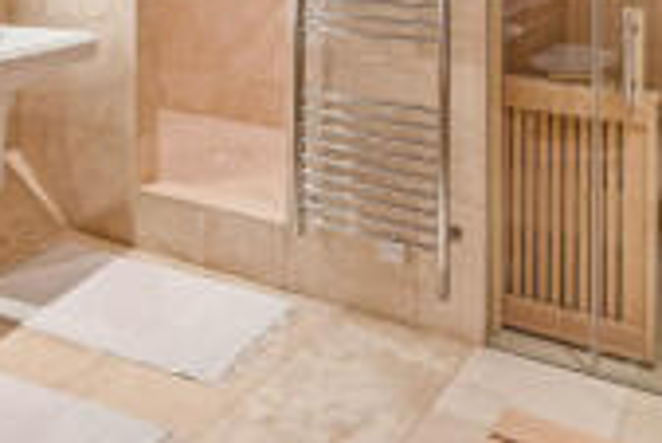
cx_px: 196
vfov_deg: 26.6
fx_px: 828
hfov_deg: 42.7
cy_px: -88
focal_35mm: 45
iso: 100
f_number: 10
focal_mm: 16
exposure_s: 1/1.67
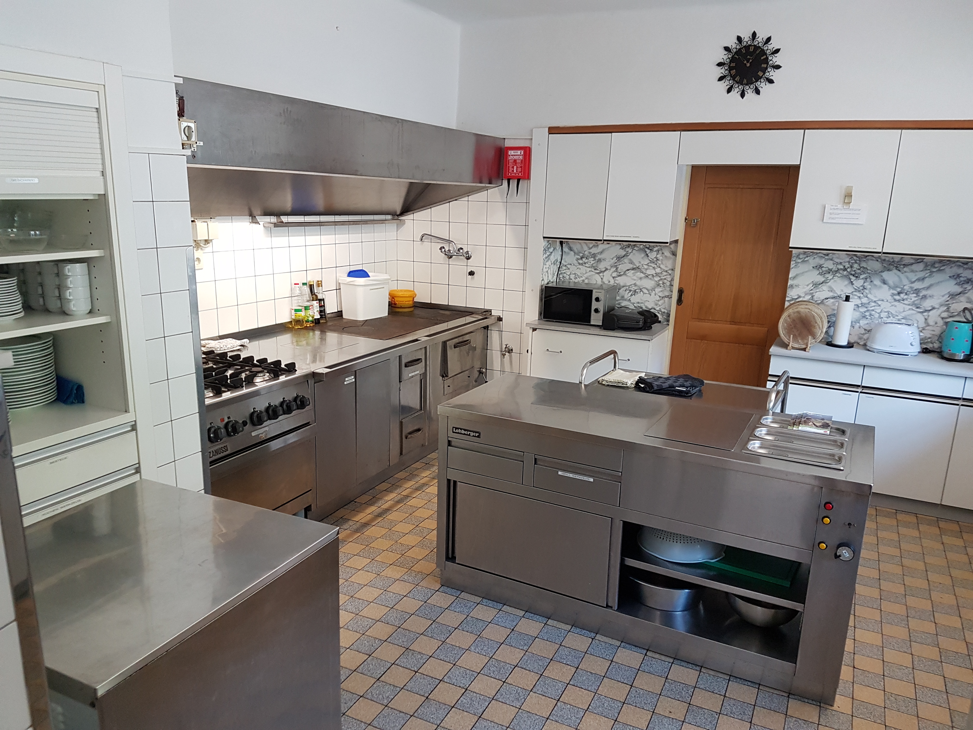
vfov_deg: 53.1
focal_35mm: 26
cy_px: 365
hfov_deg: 67.3
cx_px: 486
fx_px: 731
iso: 160
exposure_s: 1/33
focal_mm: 4.2
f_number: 1.7
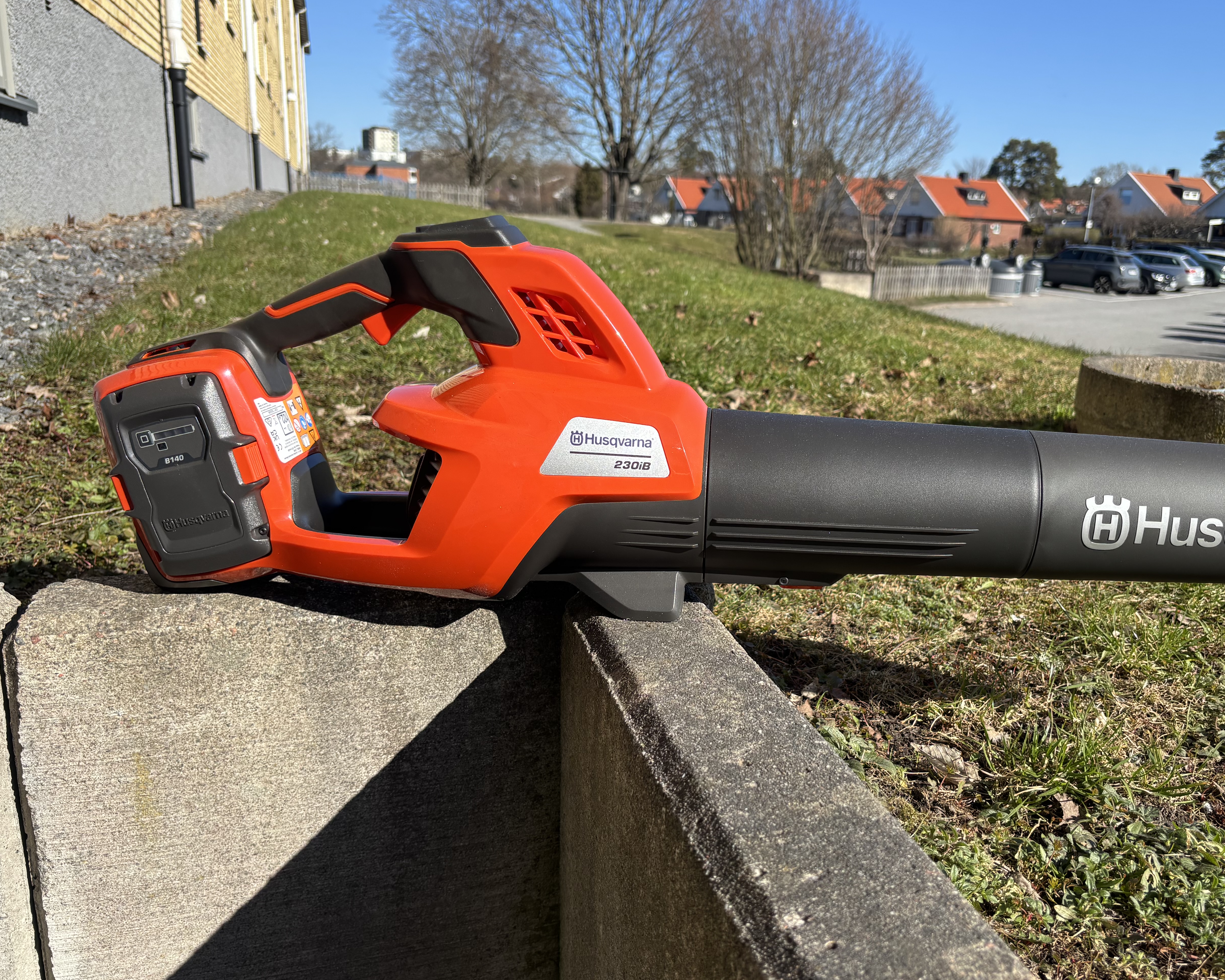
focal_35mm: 30
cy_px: 501
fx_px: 1088
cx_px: 706
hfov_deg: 58.5
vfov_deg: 48.5
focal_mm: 5.96
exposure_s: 1/2242
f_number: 1.6
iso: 50
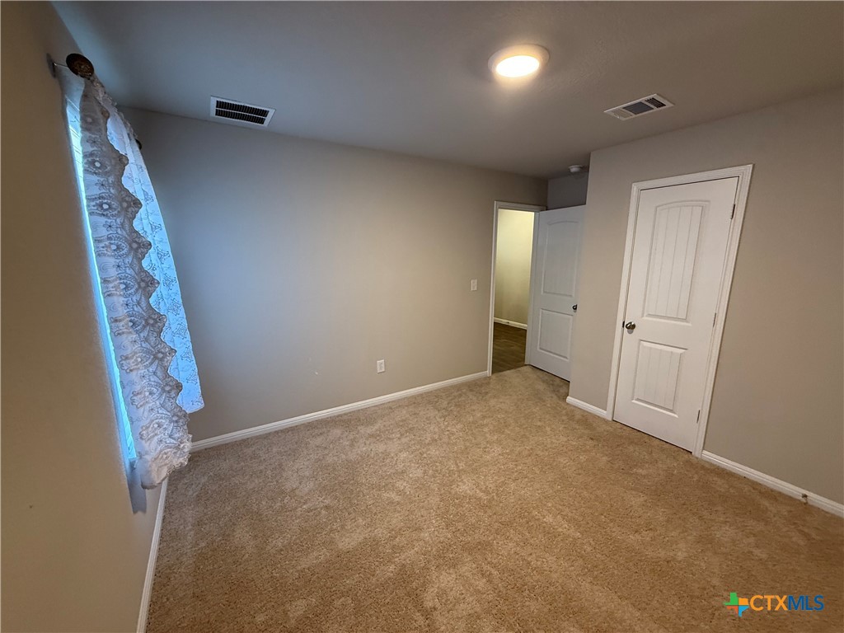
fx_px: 341
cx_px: 422
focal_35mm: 14
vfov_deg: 85.7
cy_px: 316
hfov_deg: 102.1
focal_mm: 2.22
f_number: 2.2
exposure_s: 1/60
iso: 250
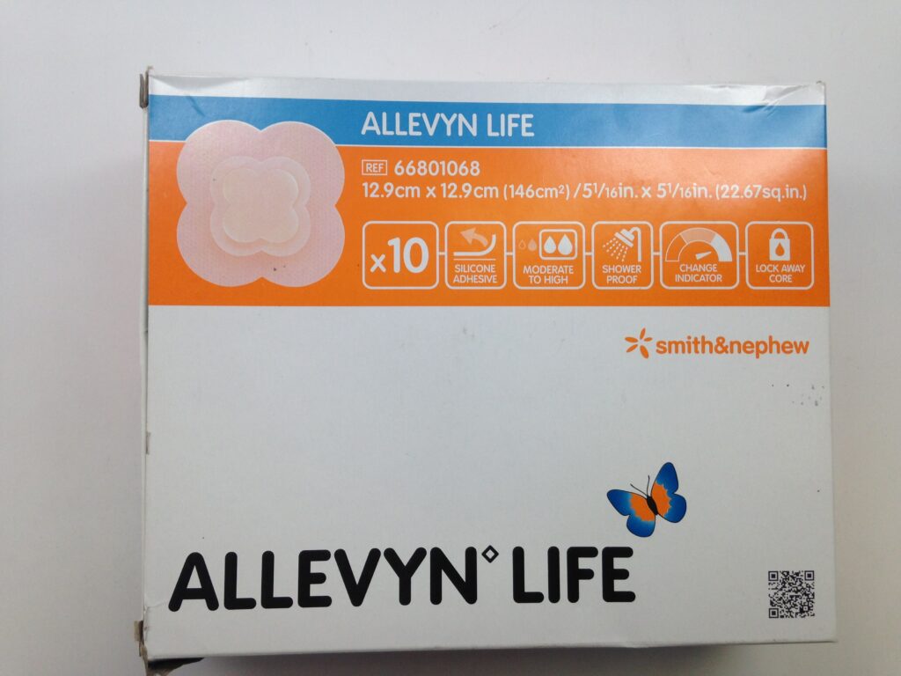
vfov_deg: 42.9
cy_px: 338
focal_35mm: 33
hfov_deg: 55.4
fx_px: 859
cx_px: 450
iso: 64
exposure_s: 1/60
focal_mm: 4.12
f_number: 2.4
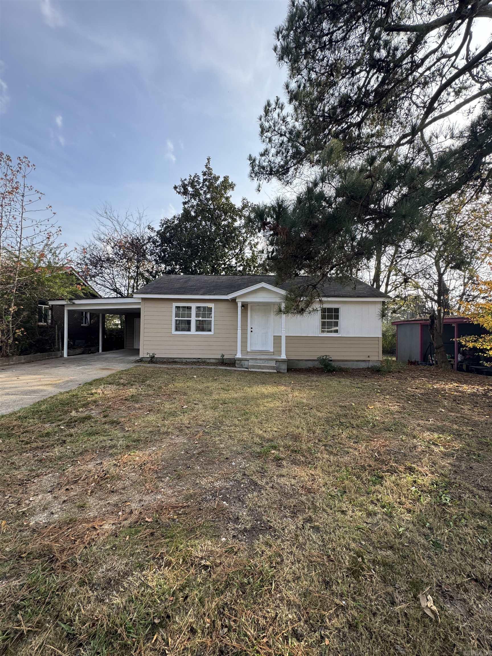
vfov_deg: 102.1
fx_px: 265
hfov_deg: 85.7
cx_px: 246
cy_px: 328
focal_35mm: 14
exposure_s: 1/366
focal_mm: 2.22
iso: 40
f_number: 2.2
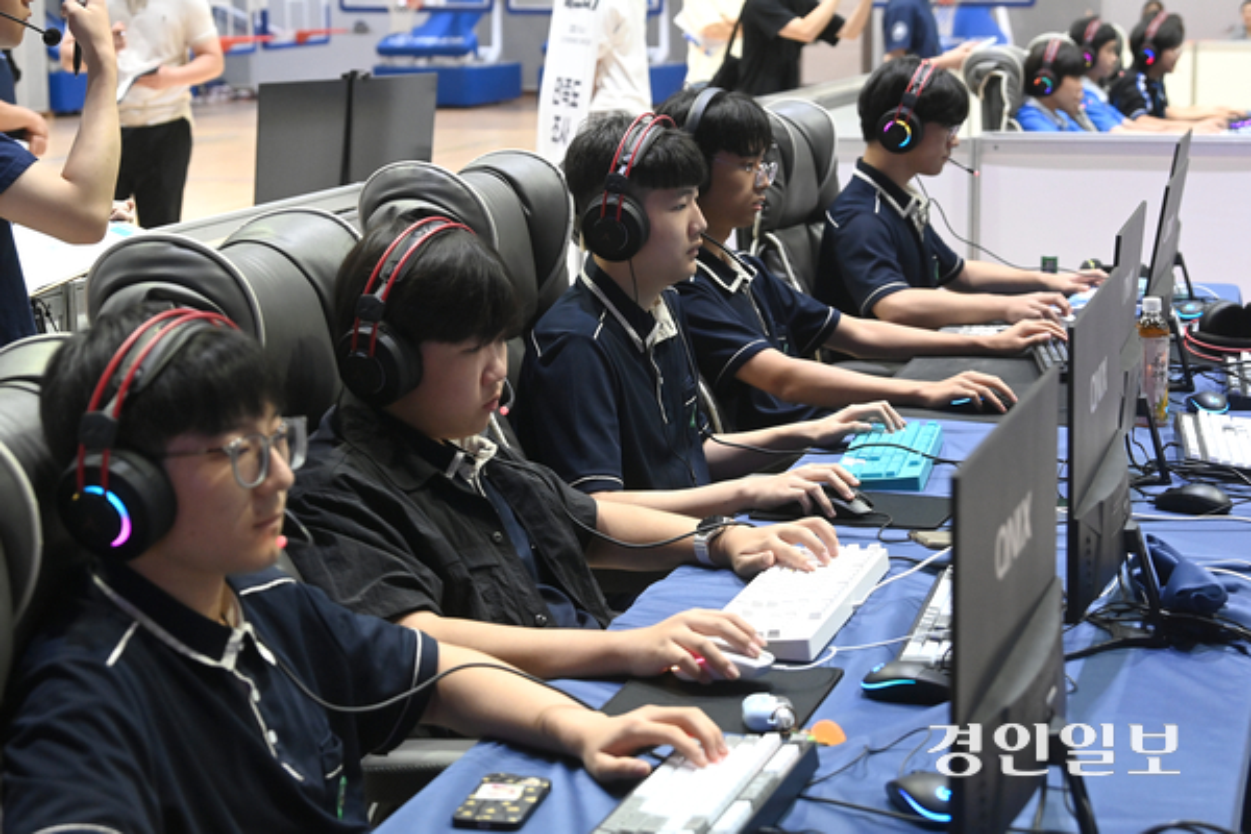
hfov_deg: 28.8
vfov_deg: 19.5
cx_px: 626
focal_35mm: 70
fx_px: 2432
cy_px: 417
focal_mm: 70
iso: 5000
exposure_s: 1/125
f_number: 5.6
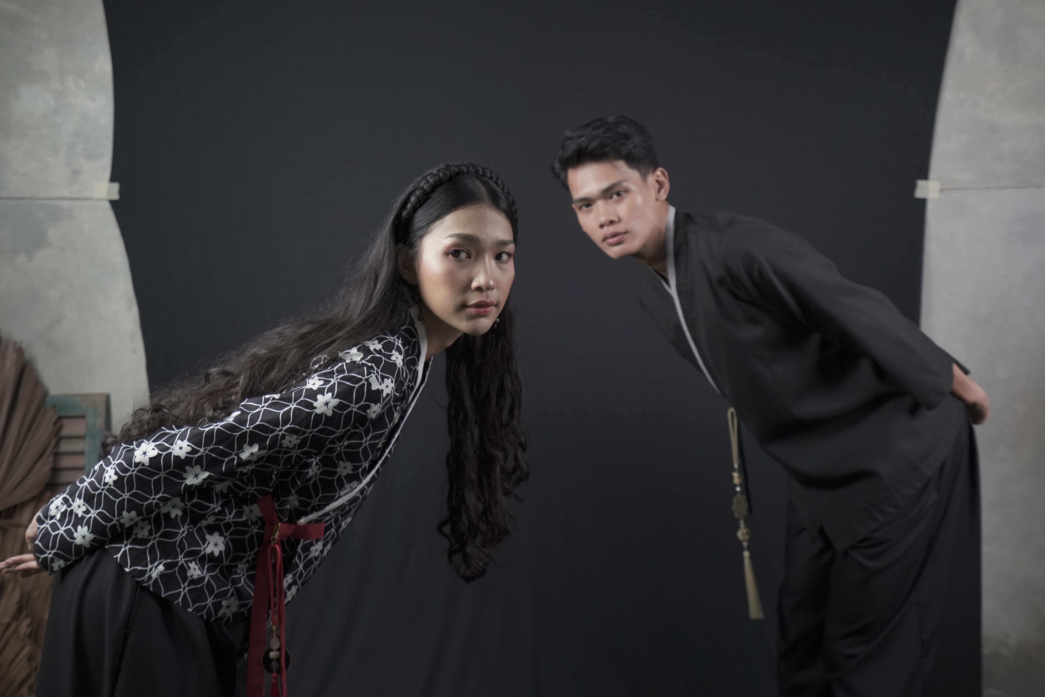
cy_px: 348
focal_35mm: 35
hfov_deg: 54.4
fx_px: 1016
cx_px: 522
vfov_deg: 37.9
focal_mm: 35
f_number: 4.5
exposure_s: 1/100
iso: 2000
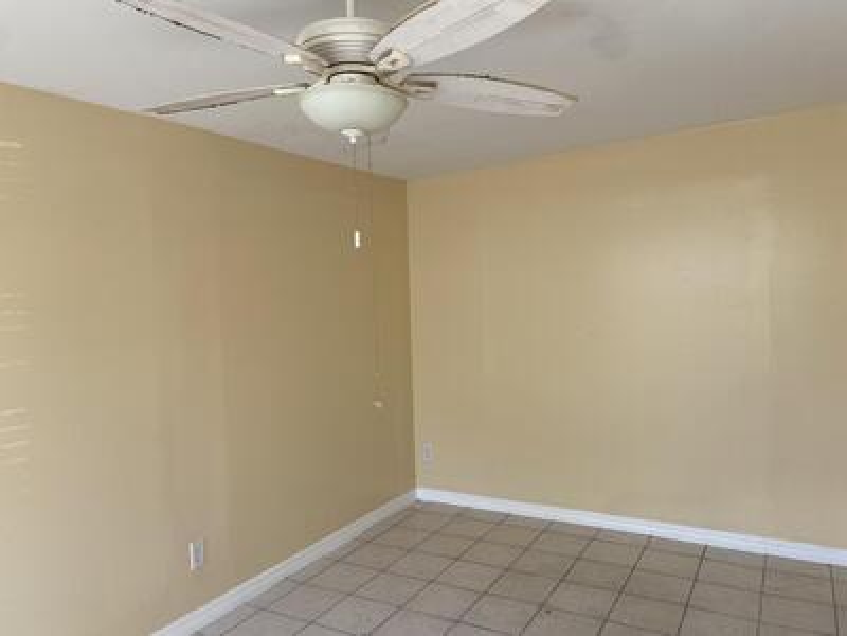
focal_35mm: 26
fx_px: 636
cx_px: 424
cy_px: 318
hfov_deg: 67.3
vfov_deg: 53.1
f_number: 1.8
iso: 80
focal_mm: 4.25
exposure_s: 1/121
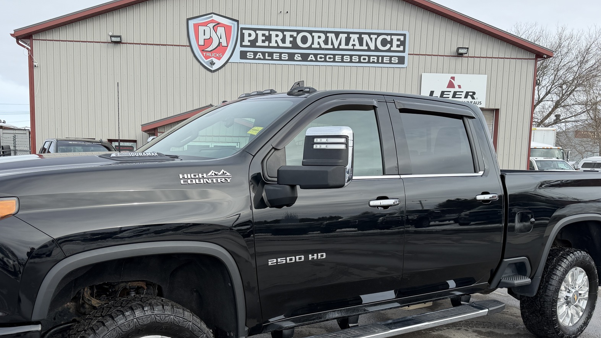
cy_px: 225
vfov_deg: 34.3
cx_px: 263
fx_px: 542
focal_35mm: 34
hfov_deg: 57.8
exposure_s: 1/1553
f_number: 1.78
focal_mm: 6.76
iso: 100
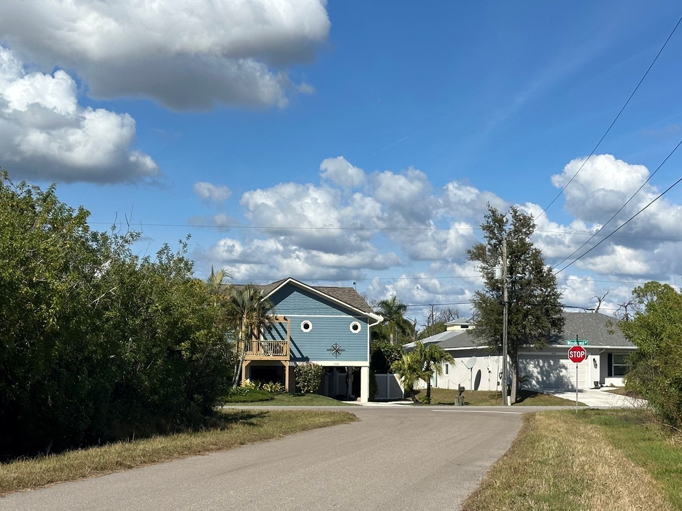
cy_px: 328
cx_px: 369
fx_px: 1280
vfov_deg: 22.5
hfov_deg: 29.8
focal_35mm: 65
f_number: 1.78
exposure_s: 1/6623
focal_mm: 6.86
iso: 64
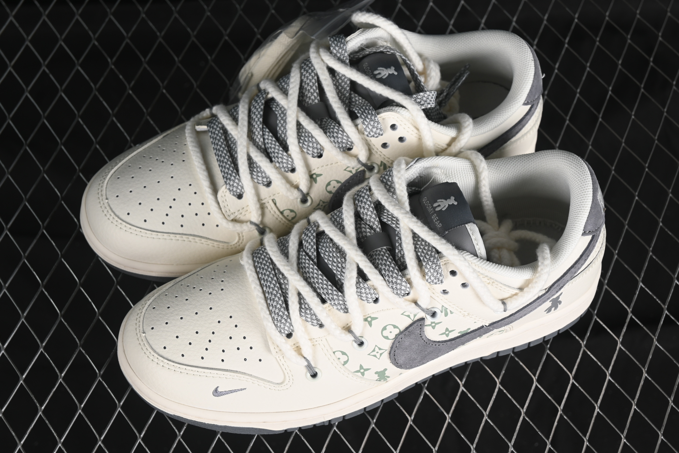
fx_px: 1414
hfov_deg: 27.0
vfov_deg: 18.2
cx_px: 340
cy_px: 226
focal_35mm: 75
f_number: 7.1
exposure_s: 1/80
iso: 160
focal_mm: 50
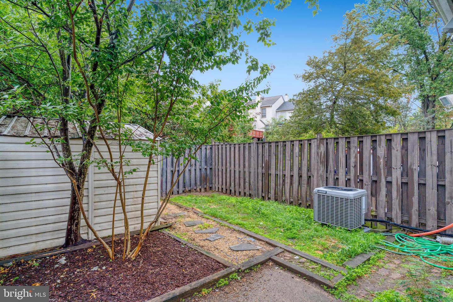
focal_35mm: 17
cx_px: 226
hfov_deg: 93.3
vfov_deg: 70.4
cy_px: 151
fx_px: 214
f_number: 8
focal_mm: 17
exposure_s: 1/30
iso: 1250
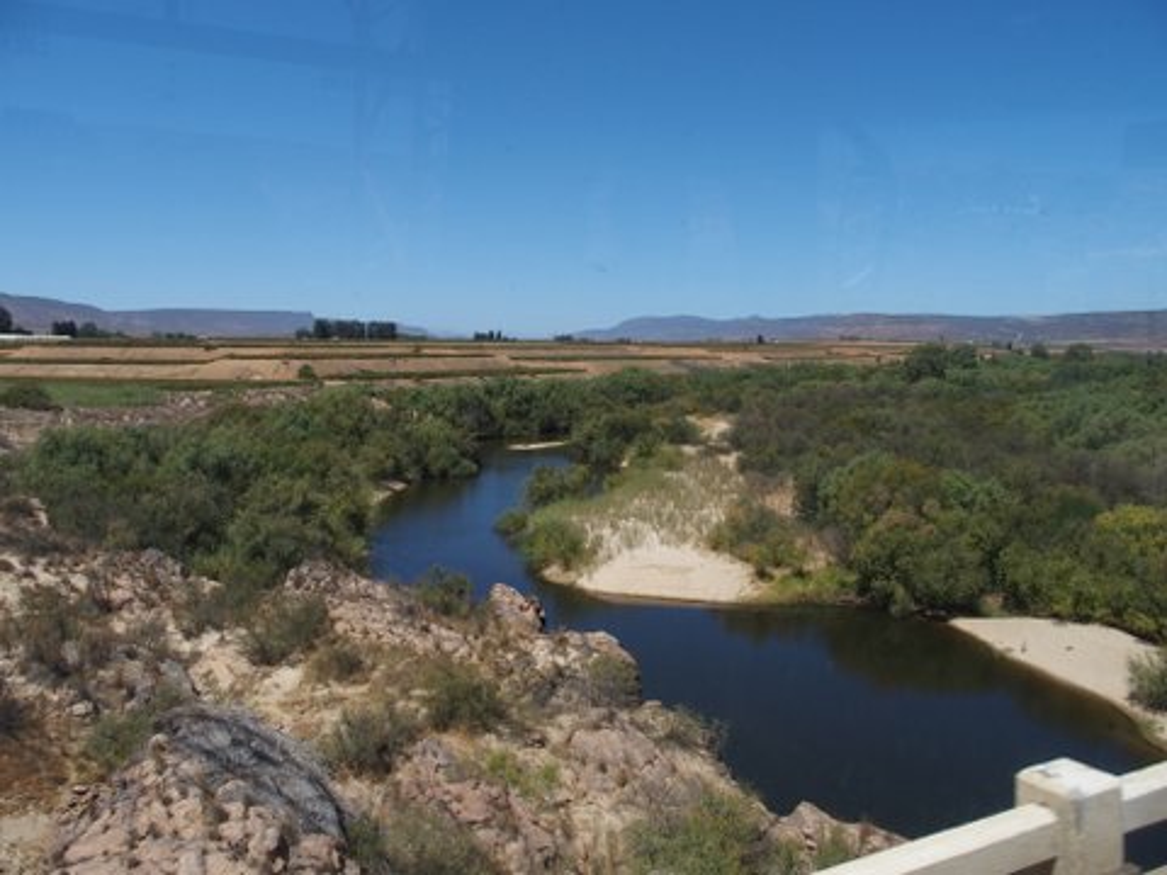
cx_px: 584
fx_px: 944
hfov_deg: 63.4
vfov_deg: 49.7
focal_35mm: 28
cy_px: 438
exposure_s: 1/800
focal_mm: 6
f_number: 3.5
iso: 100
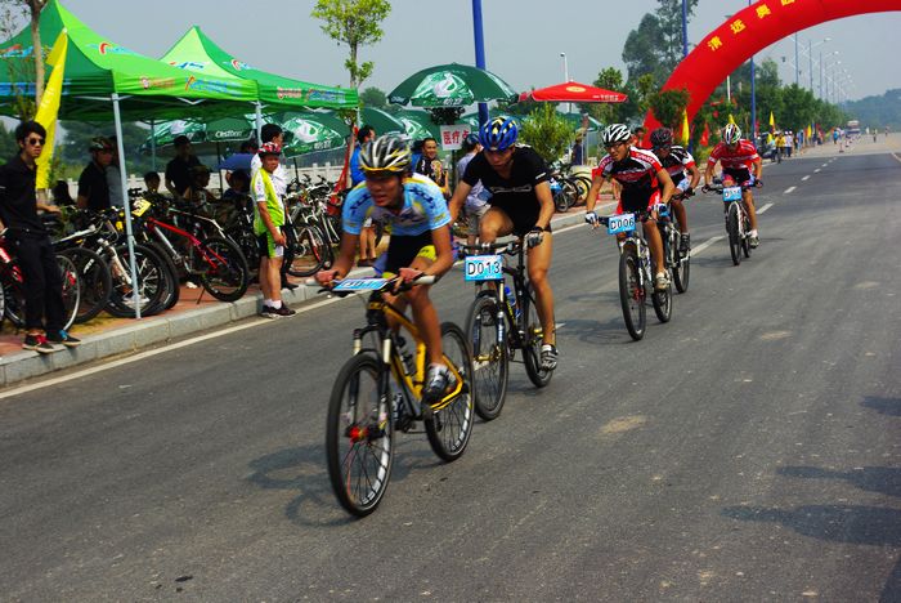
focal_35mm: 60
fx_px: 1503
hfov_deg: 33.4
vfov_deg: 22.7
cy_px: 302
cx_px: 450
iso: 100
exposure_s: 1/250
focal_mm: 40
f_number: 9.5
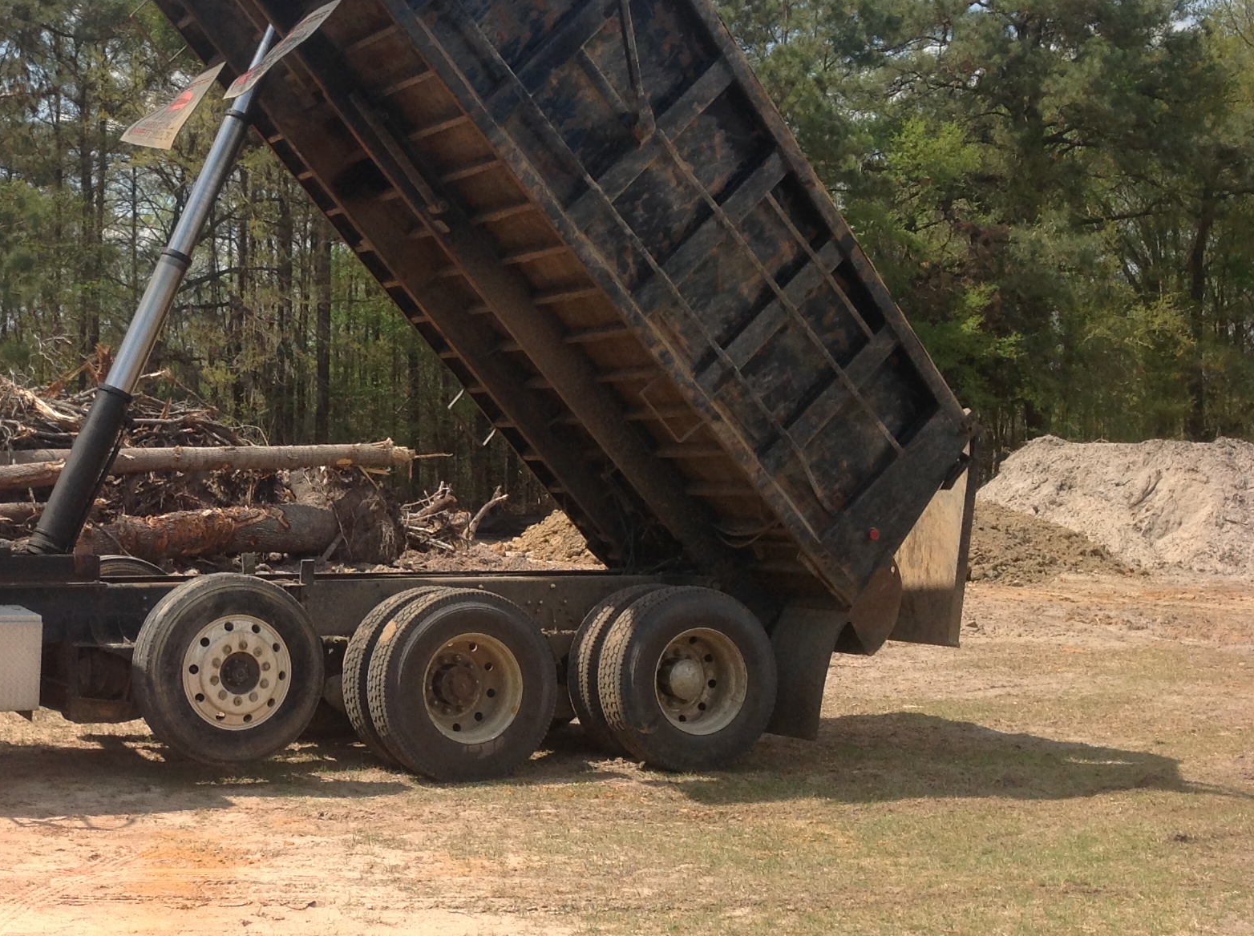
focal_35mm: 58
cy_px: 500
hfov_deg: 32.3
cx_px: 235
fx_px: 2098
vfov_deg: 25.2
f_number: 2.4
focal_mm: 4.28
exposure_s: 1/1439
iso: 50
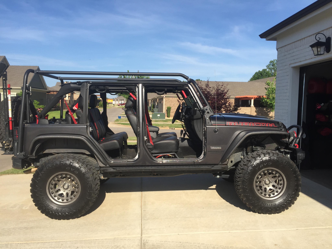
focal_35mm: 29
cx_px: 166
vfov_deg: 48.2
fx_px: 278
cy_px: 124
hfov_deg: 61.7
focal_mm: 4.15
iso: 32
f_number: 2.2
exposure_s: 1/1522
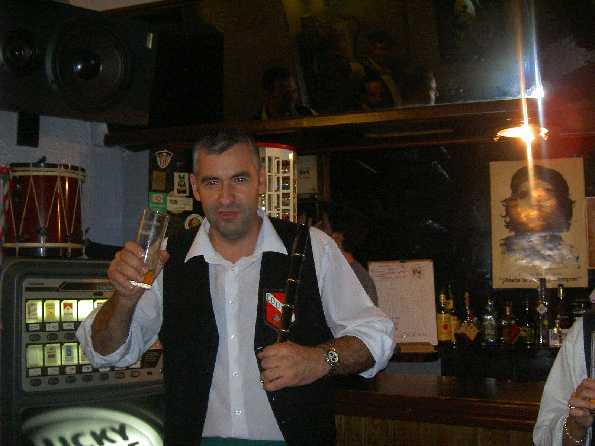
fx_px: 670
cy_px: 223
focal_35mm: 39
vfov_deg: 36.8
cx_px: 298
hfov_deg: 47.9
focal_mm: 8
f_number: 2.8
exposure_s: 1/59.5
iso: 100
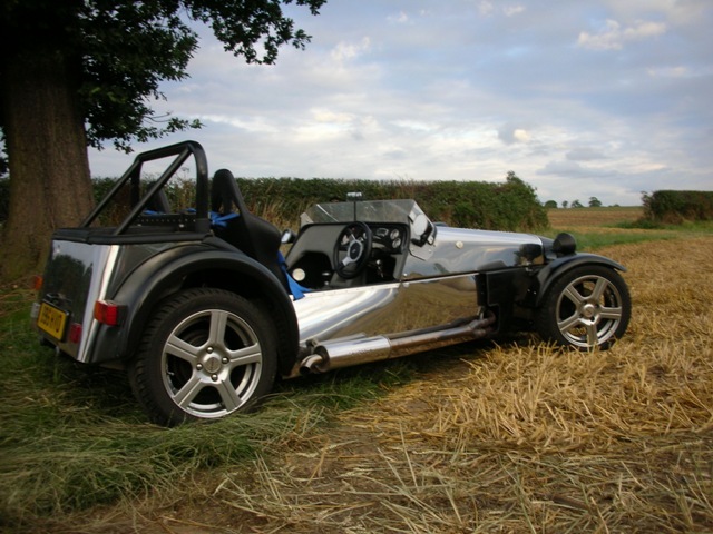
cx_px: 356
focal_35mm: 35
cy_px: 267
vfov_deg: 40.7
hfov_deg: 52.6
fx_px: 721
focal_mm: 5.8
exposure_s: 1/28.2
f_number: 8.5
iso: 50
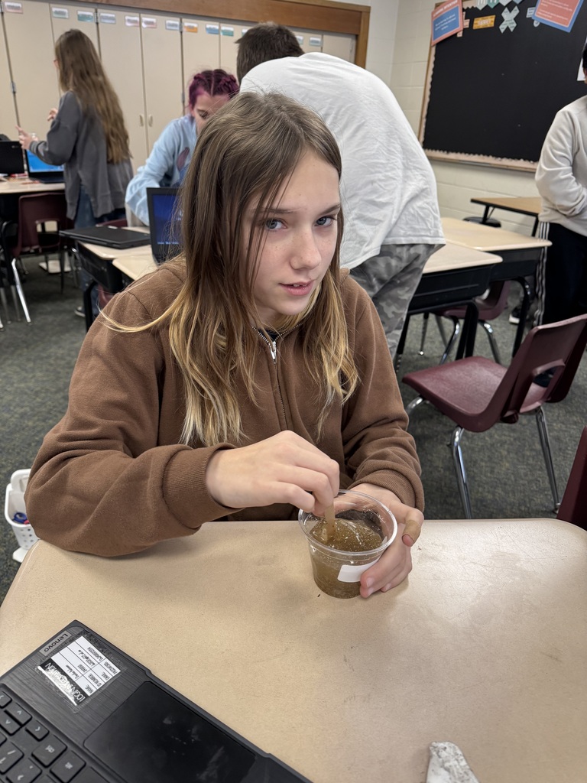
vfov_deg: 71.6
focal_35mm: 24
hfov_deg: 56.8
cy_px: 392
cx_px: 294
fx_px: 543
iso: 200
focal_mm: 6.76
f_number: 1.78
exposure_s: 1/120
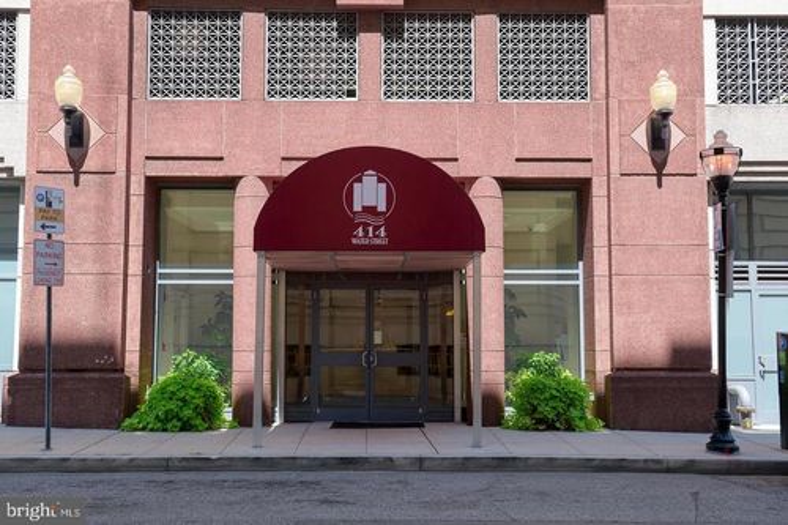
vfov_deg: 33.4
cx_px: 394
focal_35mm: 40
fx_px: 875
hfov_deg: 48.5
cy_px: 262
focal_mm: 40
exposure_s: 1/60
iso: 250
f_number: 5.6
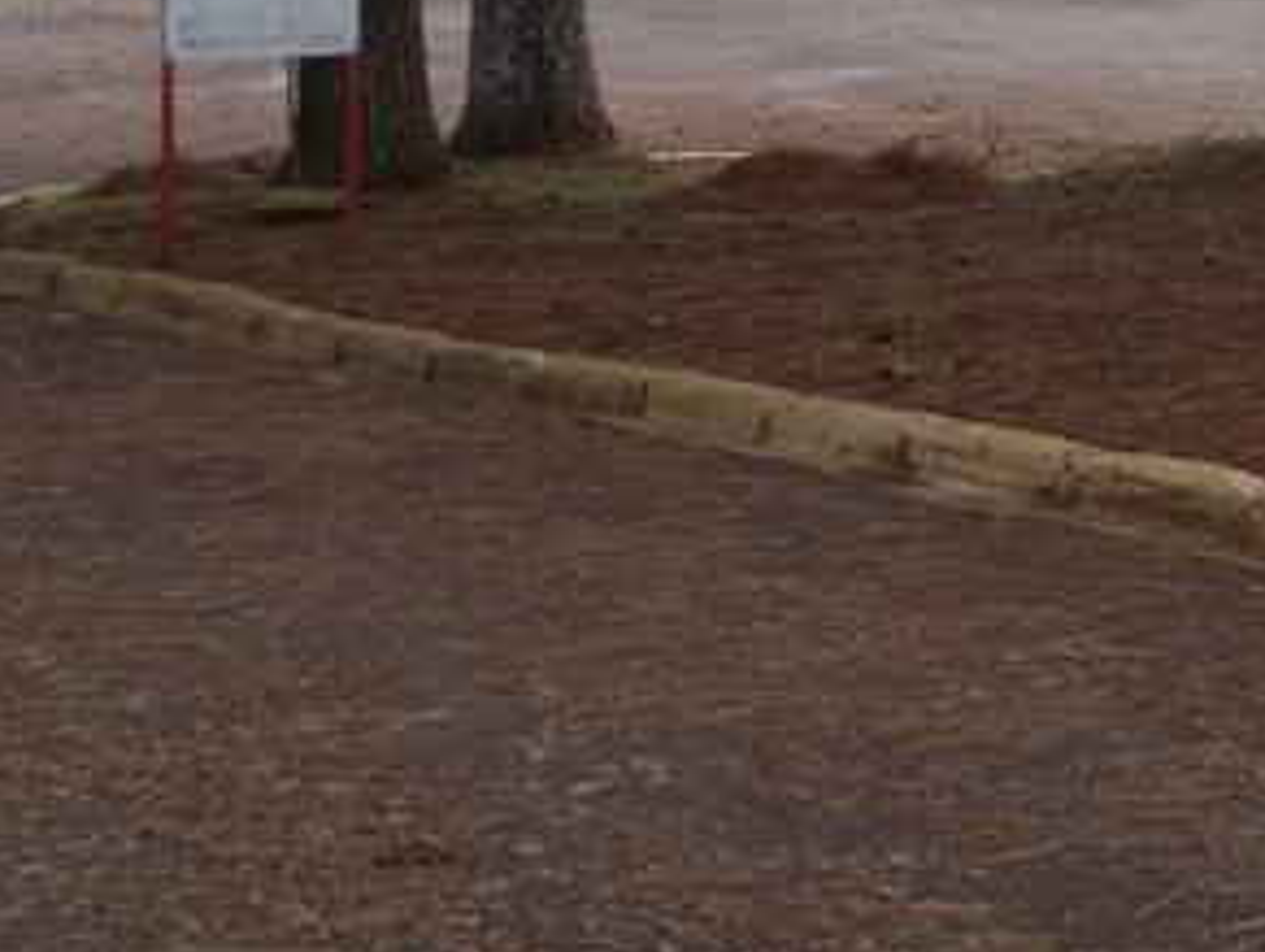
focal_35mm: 134
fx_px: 4903
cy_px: -178
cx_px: 1165
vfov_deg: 10.9
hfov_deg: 14.5
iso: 160
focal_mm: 7.2
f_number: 3.6
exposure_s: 1/30
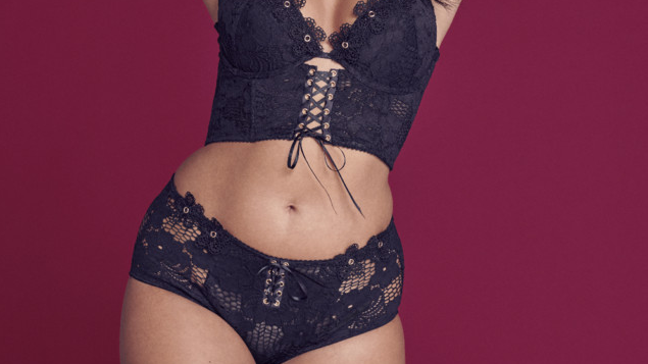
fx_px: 3402
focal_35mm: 198
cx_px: 323
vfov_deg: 6.1
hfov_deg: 10.9
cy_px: 108
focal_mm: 125
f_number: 8
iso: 400
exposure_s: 1/160
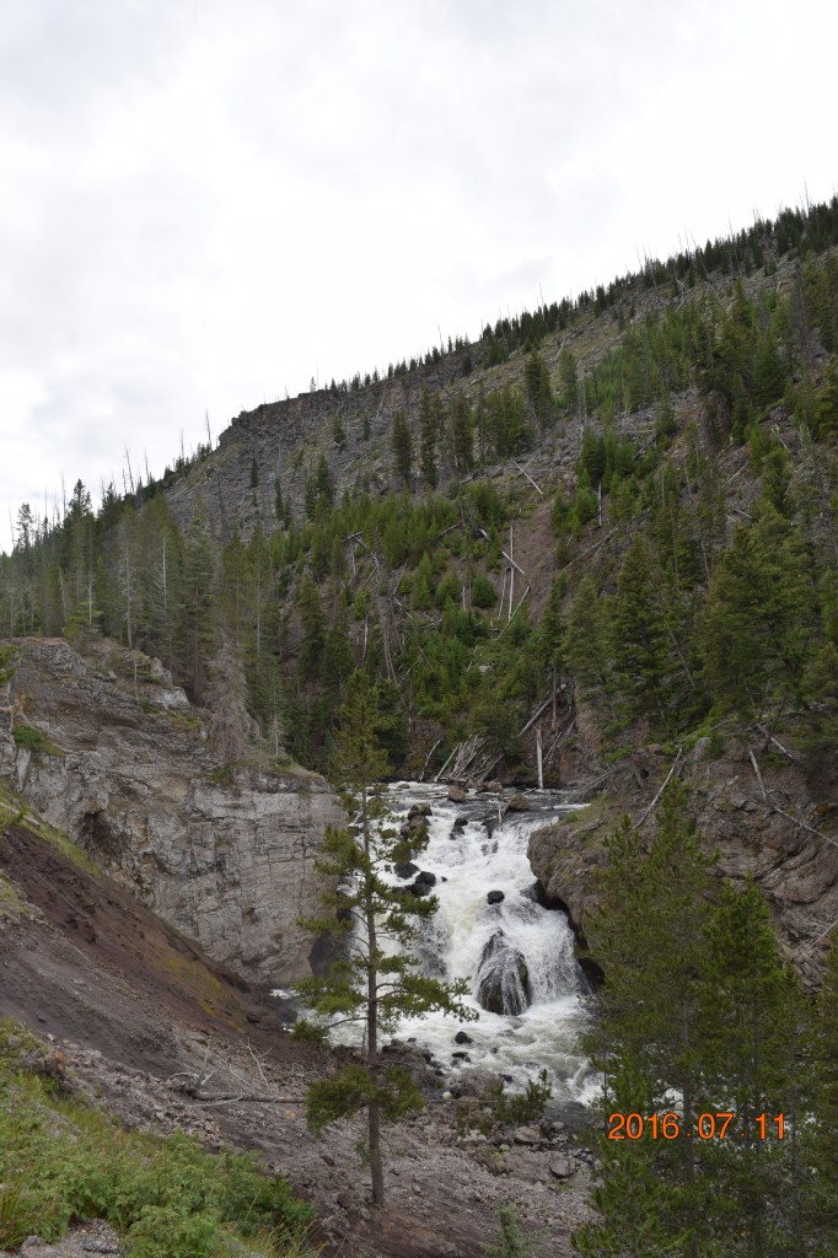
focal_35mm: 27
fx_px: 943
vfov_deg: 67.4
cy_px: 629
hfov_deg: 47.9
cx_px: 419
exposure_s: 1/250
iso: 250
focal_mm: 18
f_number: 8
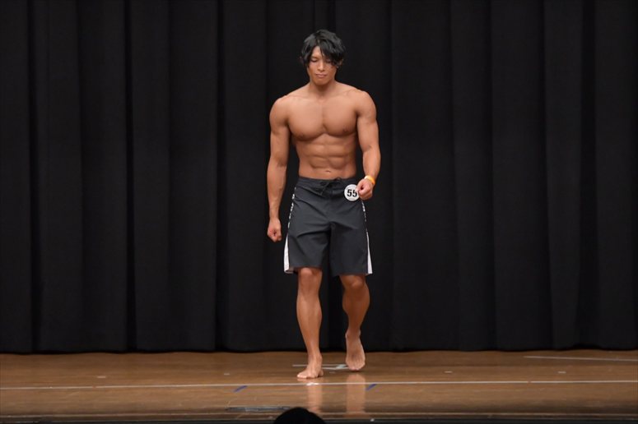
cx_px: 319
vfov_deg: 5.4
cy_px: 212
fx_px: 4517
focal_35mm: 255
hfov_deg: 8.1
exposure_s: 1/400
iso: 6400
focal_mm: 170
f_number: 5.6
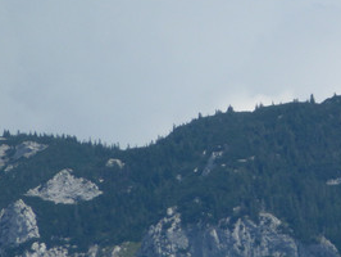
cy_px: 129
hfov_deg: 2.5
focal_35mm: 794
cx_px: 318
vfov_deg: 1.9
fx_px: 7829
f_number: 5.9
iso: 100
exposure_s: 1/800
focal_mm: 68.8
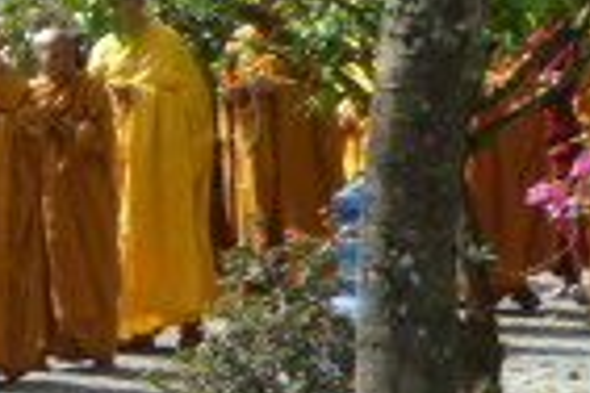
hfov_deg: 11.4
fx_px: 2704
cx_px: -523
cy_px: 297
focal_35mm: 165
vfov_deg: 8.3
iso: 80
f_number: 4.5
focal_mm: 6.3
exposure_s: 1/200
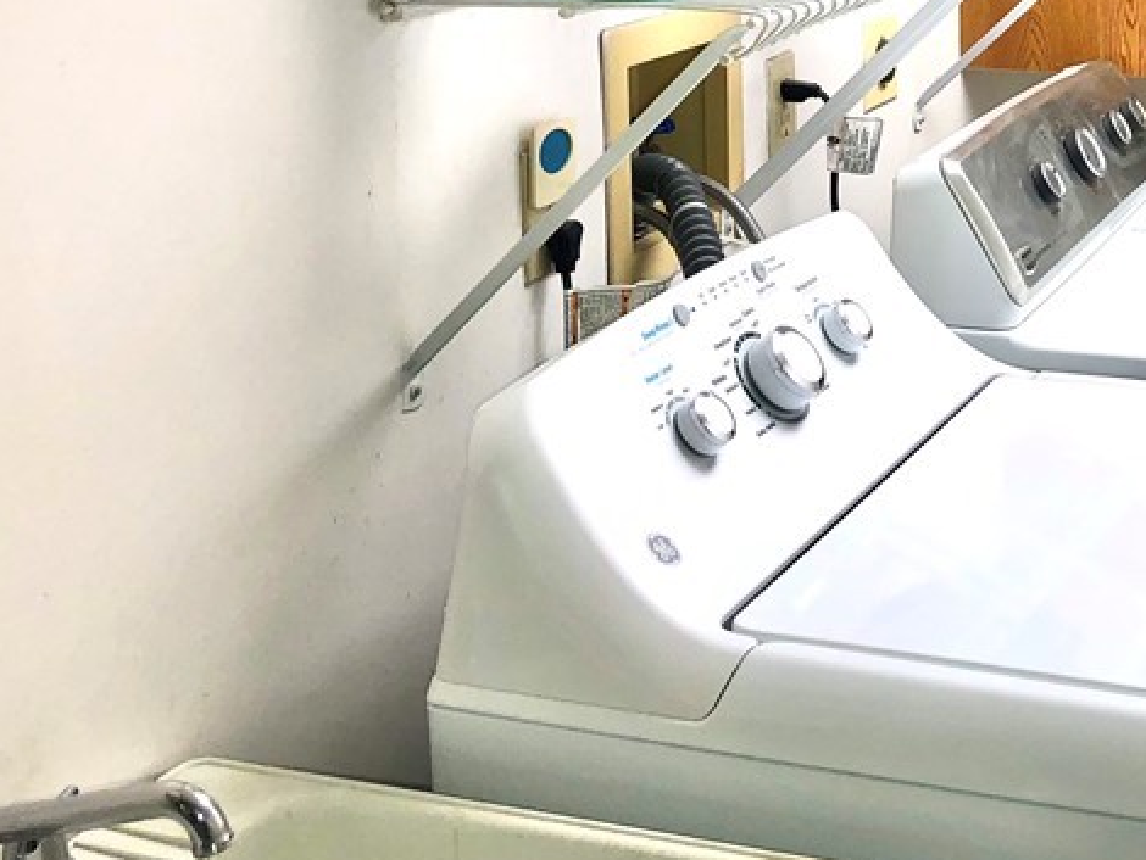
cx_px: 1009
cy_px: 39
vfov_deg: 23.2
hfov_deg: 30.4
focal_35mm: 61
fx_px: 2021
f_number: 1.8
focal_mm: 3.99
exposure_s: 1/120
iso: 32
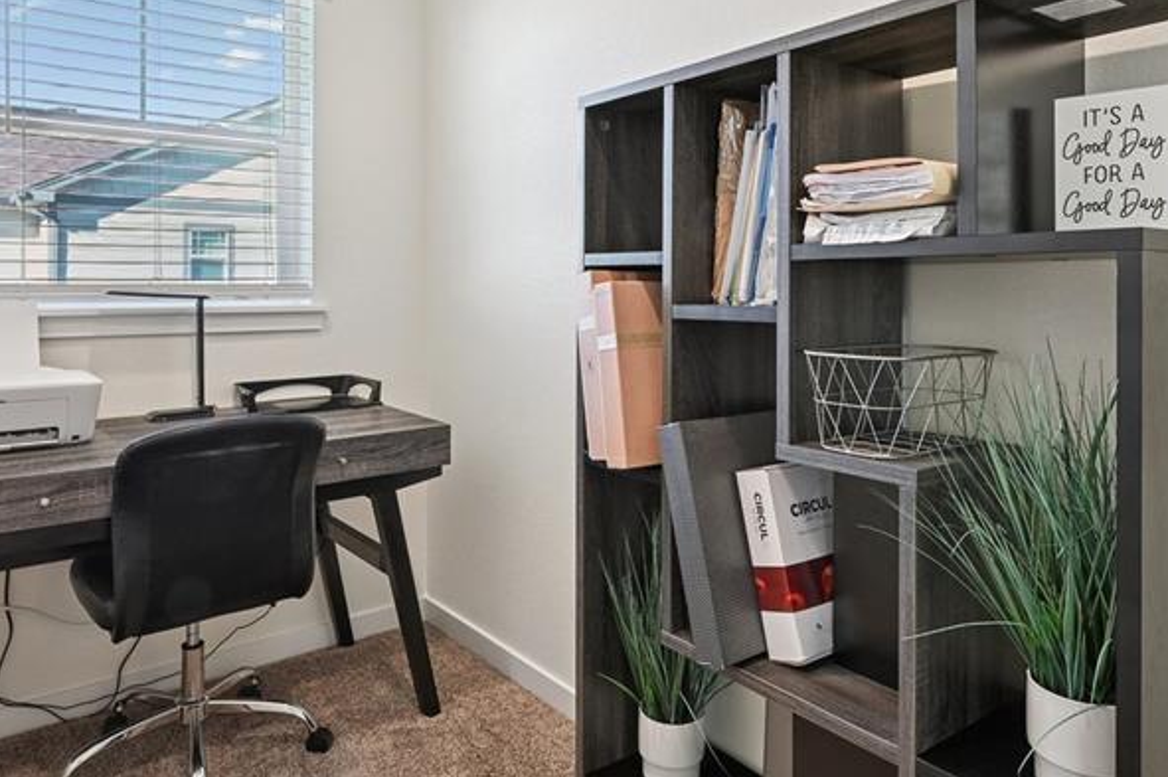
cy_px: 285
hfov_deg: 69.4
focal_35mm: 26
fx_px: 843
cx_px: 585
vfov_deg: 48.9
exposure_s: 1/13
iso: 800
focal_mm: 15
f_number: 11
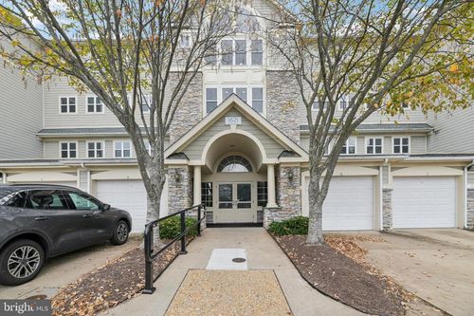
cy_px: 158
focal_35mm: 14
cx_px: 237
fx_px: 184
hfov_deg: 104.3
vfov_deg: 81.2
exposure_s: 1/100
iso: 100
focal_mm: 14
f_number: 8
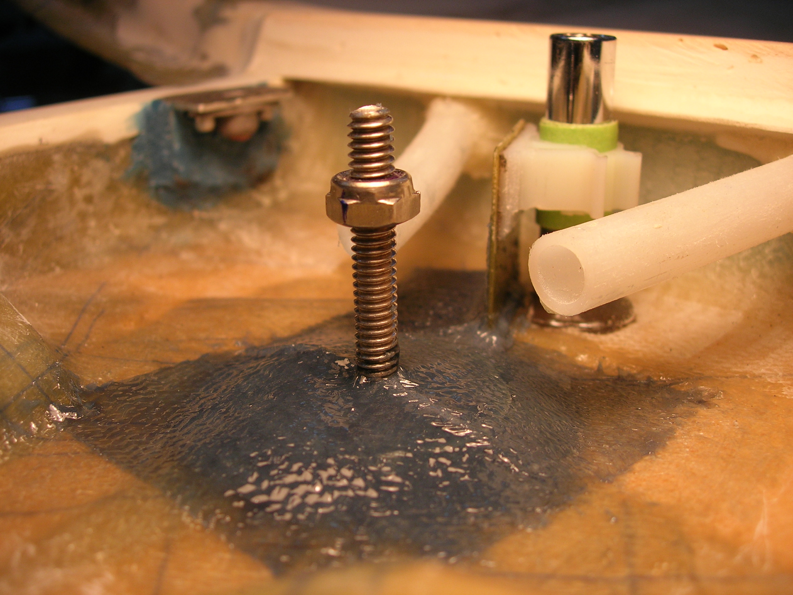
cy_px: 298
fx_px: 871
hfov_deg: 49.0
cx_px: 396
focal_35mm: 38
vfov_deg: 37.7
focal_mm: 7.8
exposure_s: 1/62.4
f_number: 2.8
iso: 64
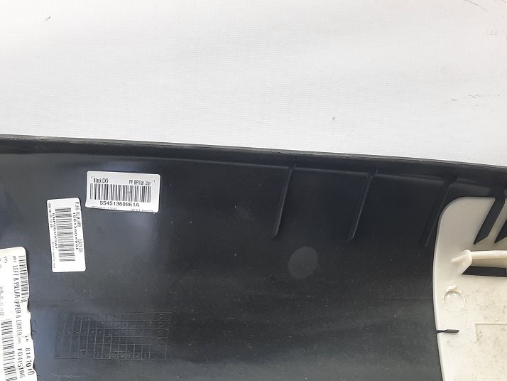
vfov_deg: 33.7
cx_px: 193
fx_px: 615
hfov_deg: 44.4
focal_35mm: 42
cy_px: 285
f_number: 2
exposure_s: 1/50
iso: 125
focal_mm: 4.6
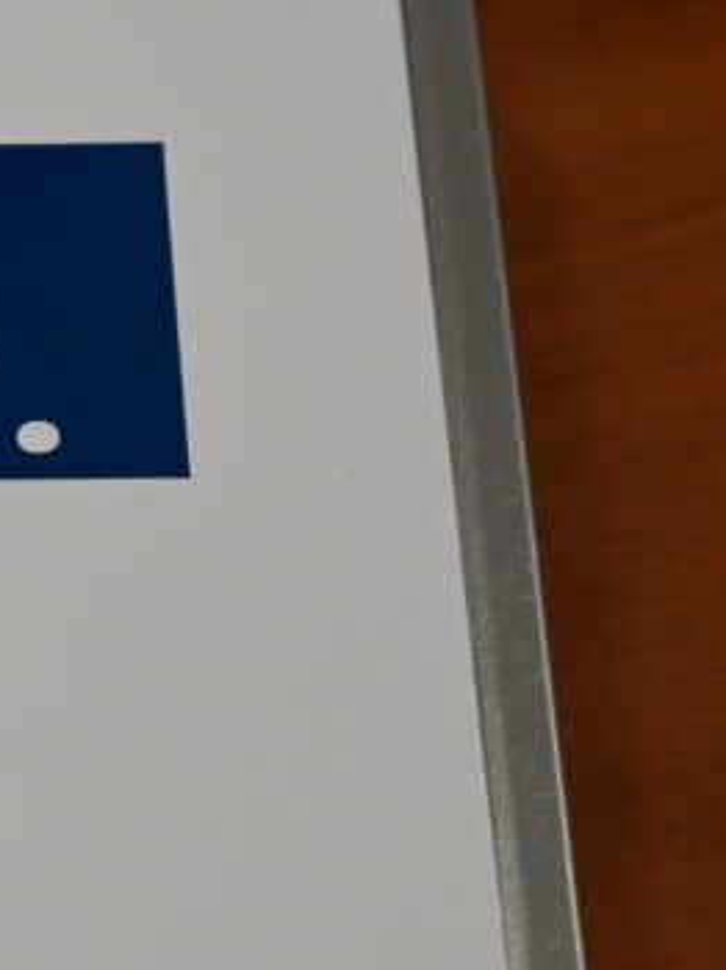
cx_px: -488
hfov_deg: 6.0
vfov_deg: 8.2
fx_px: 6776
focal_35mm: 242
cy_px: 409
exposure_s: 1/100
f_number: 6.3
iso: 1600
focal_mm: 86
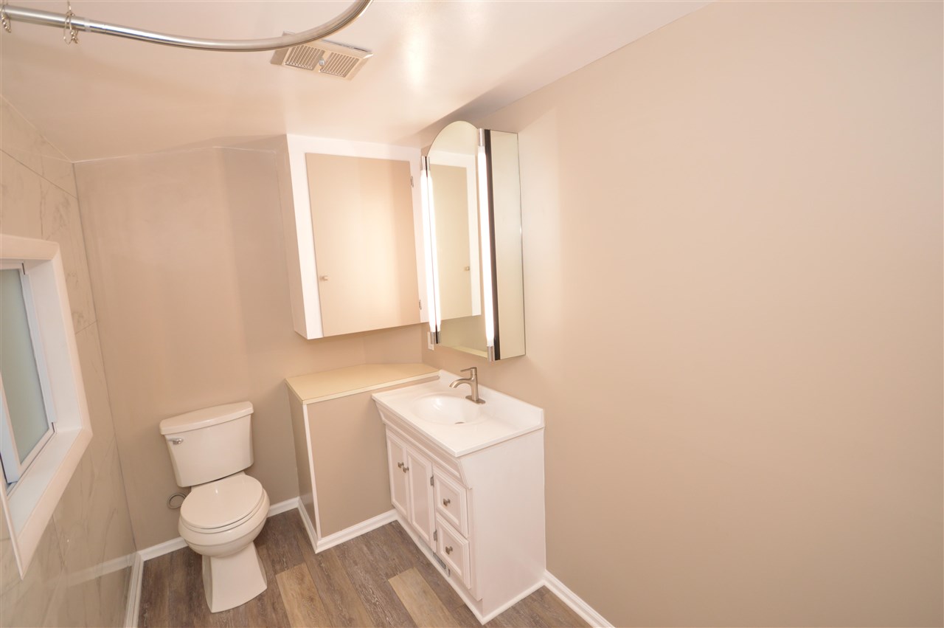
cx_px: 472
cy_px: 314
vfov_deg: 77.2
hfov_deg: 100.4
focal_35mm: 15
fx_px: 393
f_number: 4
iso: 450
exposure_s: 1/60
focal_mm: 10
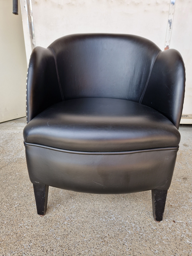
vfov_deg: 73.9
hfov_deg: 58.9
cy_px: 128
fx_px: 170
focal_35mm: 23
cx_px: 96
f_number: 1.8
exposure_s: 1/247
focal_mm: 5.4
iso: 50
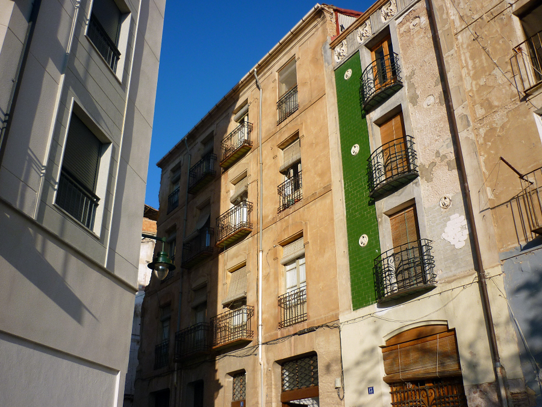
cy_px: 204
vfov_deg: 42.9
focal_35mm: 33
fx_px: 517
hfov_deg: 55.4
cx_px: 271
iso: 80
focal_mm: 5.5
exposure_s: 1/160
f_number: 8
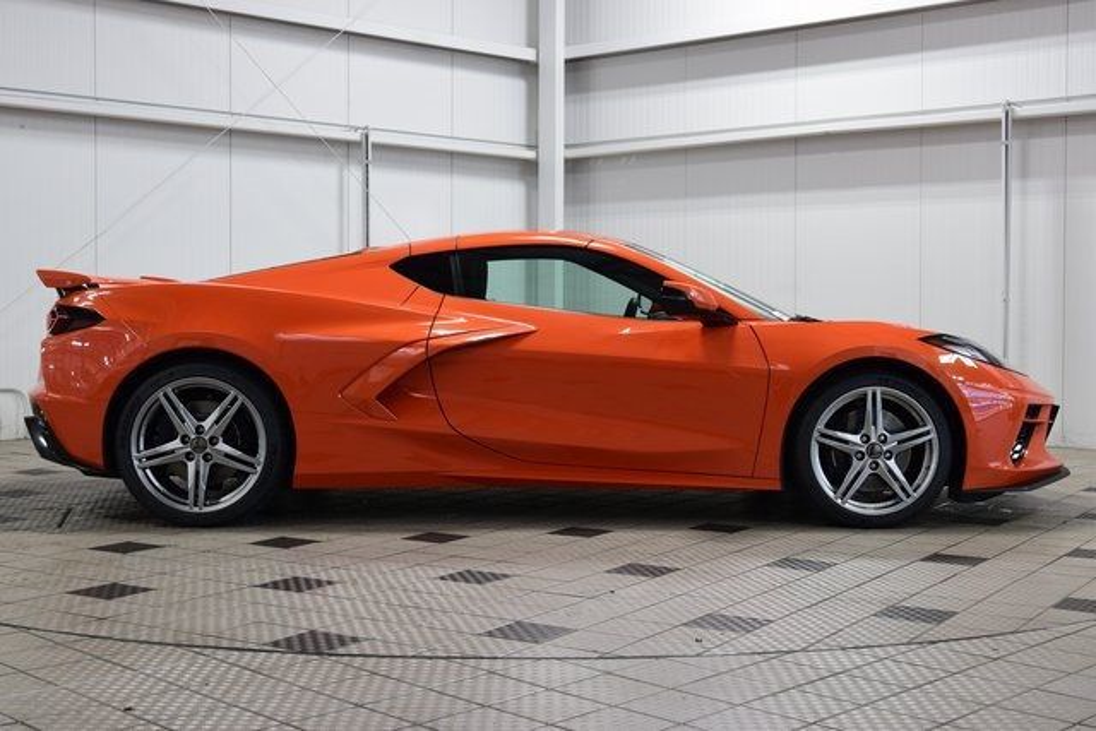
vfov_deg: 26.5
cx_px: 548
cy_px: 366
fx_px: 1553
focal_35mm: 51
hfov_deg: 38.9
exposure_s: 1/15
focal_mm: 34
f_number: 6.3
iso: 400
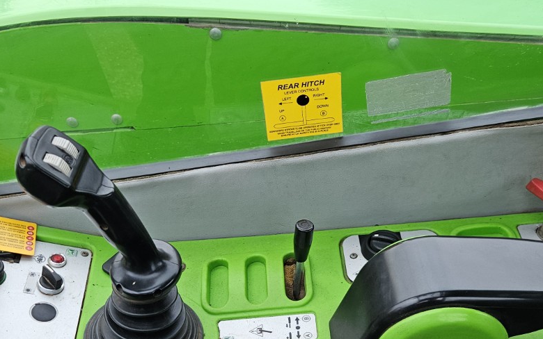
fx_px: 666
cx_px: 276
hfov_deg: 44.3
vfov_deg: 28.2
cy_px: 258
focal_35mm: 45
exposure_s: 1/190
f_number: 1.8
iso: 250
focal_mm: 5.4
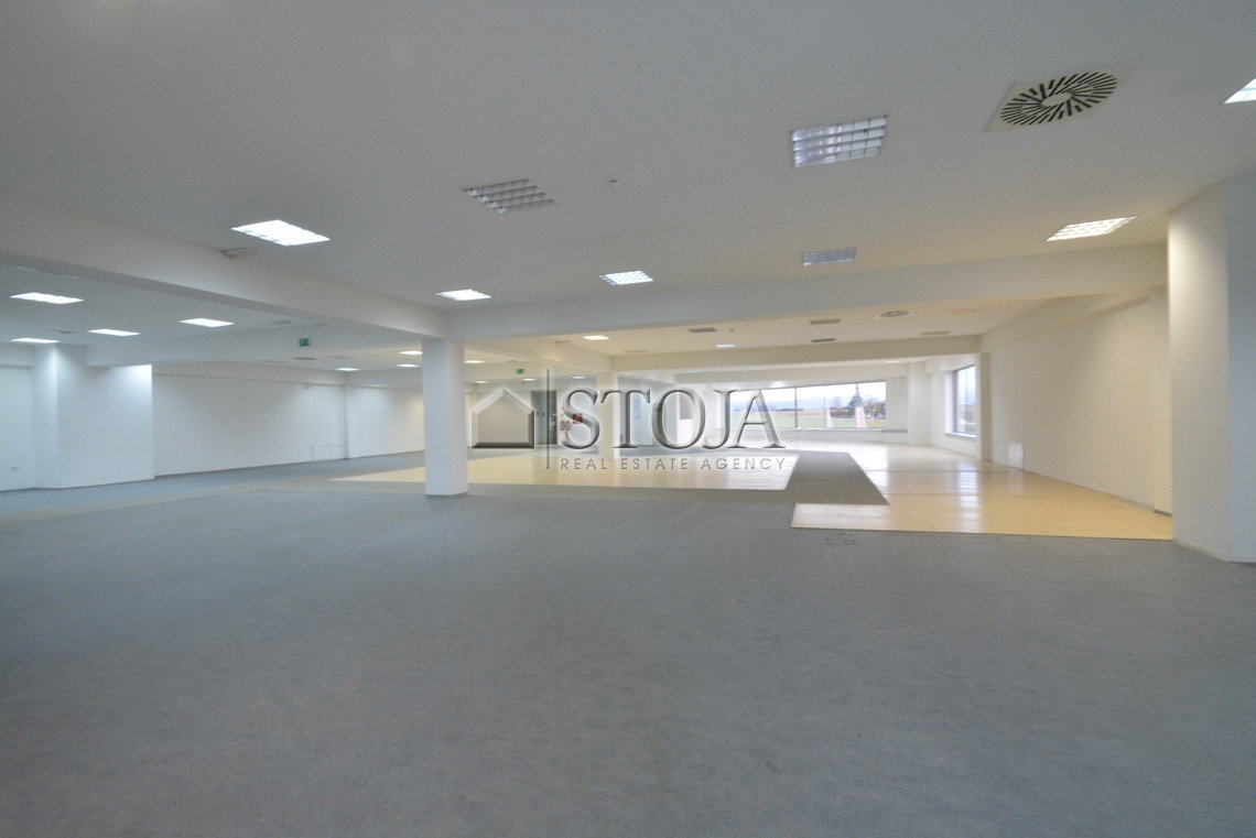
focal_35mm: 15
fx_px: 524
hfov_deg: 100.4
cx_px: 628
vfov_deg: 77.4
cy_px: 419
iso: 2000
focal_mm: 10
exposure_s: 1/8
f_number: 18
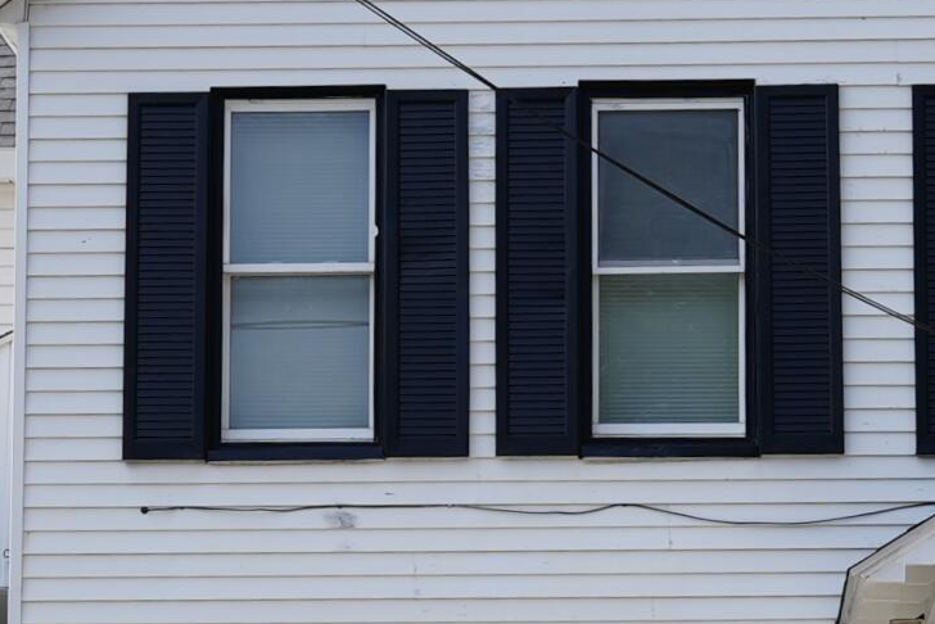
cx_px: 564
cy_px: 571
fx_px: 3533
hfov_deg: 15.1
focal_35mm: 136
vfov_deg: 10.0
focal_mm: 33
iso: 80
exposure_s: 1/125
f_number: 9
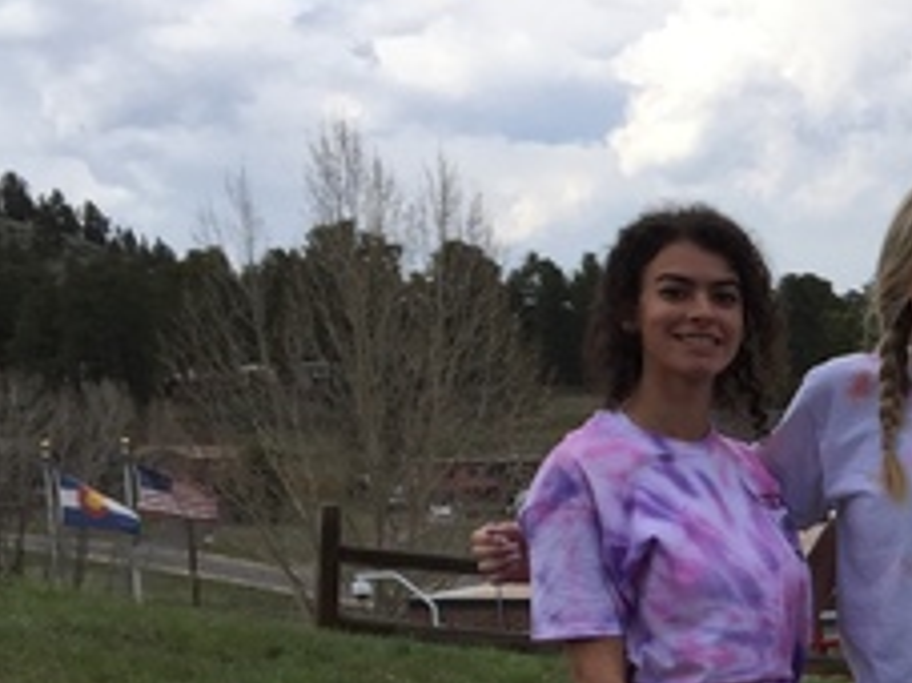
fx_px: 2423
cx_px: 1402
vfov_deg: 15.5
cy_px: 791
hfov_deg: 18.6
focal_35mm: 92
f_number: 2.2
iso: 32
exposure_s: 1/1522
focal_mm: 4.15
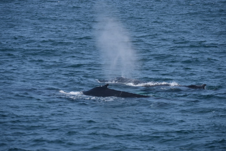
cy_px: 76
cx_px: 113
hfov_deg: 11.4
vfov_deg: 7.6
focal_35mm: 180
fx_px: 1130
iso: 200
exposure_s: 1/1600
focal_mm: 120
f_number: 5.6
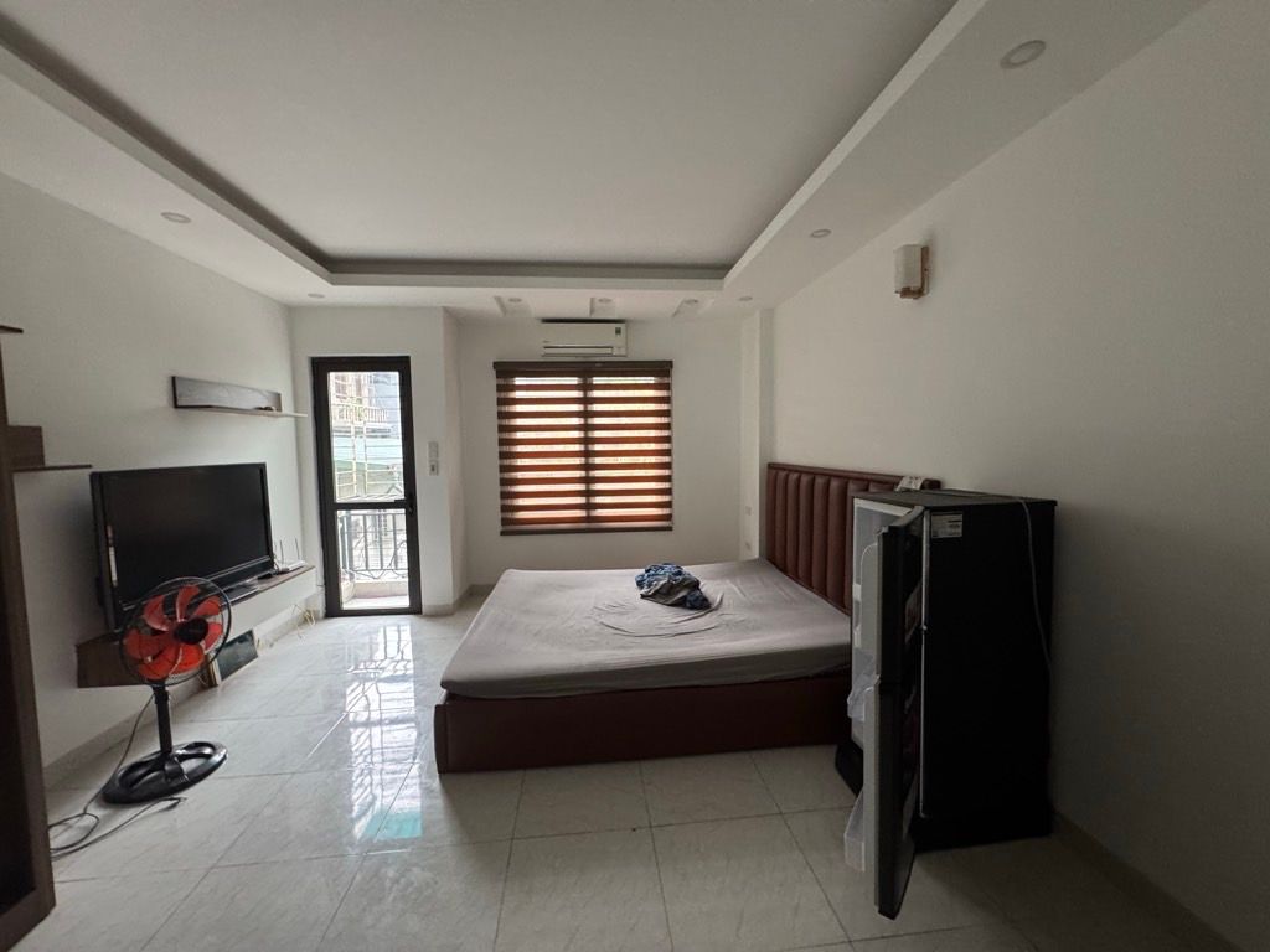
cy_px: 476
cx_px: 635
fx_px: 514
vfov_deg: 85.7
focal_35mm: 14
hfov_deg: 102.1
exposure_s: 1/50
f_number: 2.2
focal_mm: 2.22
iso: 320
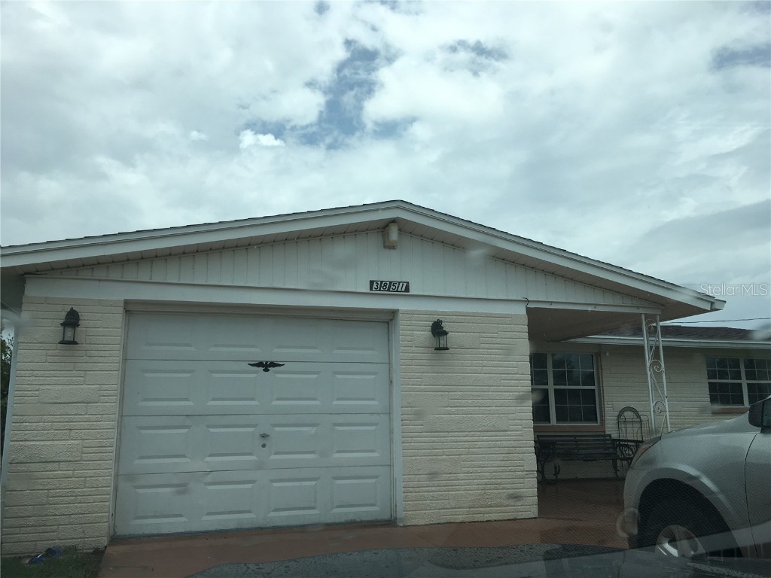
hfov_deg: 61.7
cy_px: 289
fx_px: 646
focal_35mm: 29
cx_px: 386
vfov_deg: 48.2
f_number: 2.2
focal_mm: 4.15
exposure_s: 1/2079
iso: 25
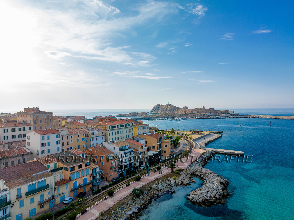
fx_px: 204
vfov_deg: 56.8
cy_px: 110
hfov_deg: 71.6
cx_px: 147
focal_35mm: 24
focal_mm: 12.3
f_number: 11
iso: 100
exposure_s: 1/120
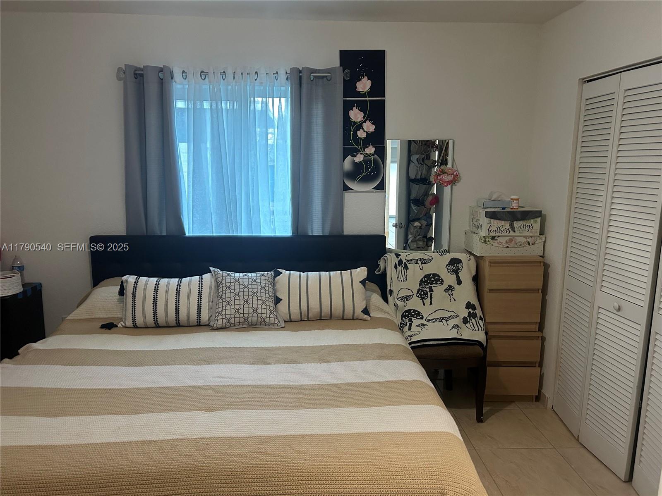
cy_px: 248
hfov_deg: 67.3
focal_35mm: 26
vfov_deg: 53.1
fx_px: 497
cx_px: 331
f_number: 1.5
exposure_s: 1/60
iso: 320
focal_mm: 5.7
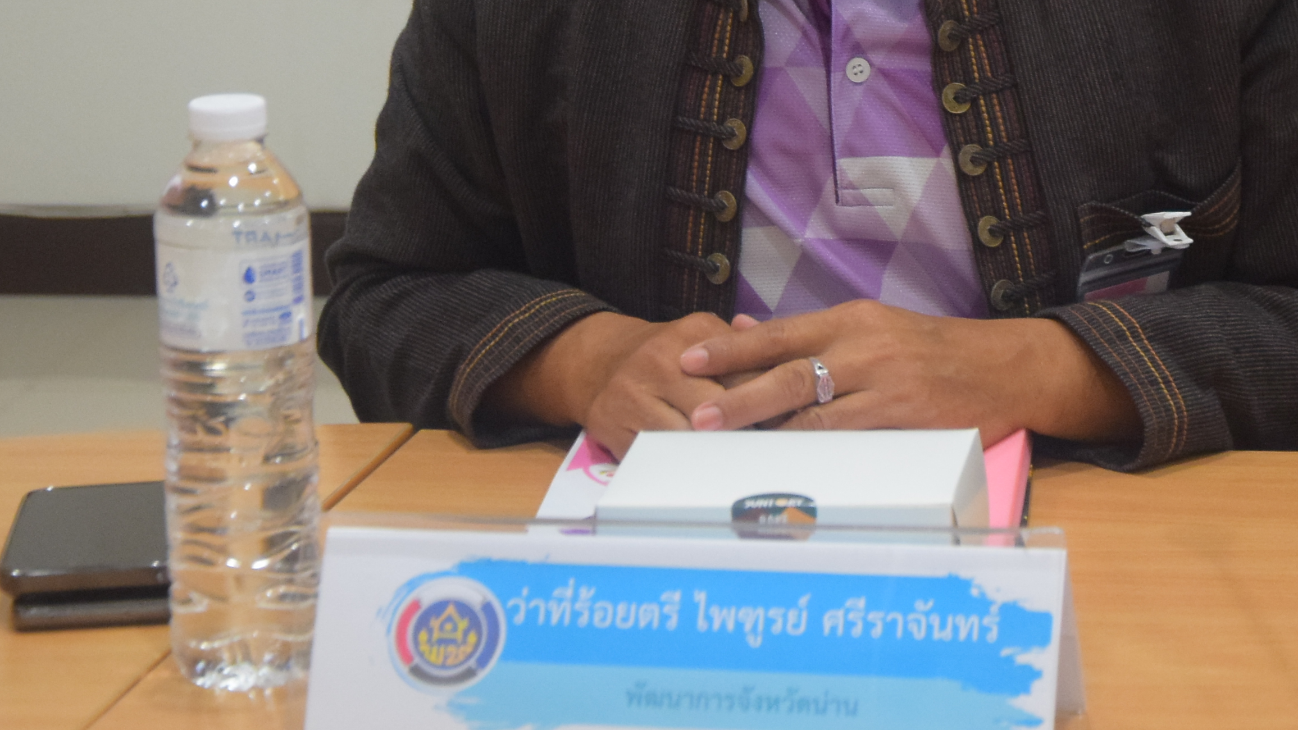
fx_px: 5472
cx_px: 951
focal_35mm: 159
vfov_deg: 7.6
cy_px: -107
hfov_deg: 13.5
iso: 2000
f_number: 5
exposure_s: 1/60
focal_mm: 52
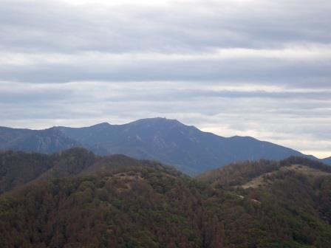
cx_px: 166
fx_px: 956
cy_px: 124
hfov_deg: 19.6
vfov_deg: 14.8
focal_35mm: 100
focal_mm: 18
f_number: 4.9
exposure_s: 1/200
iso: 100
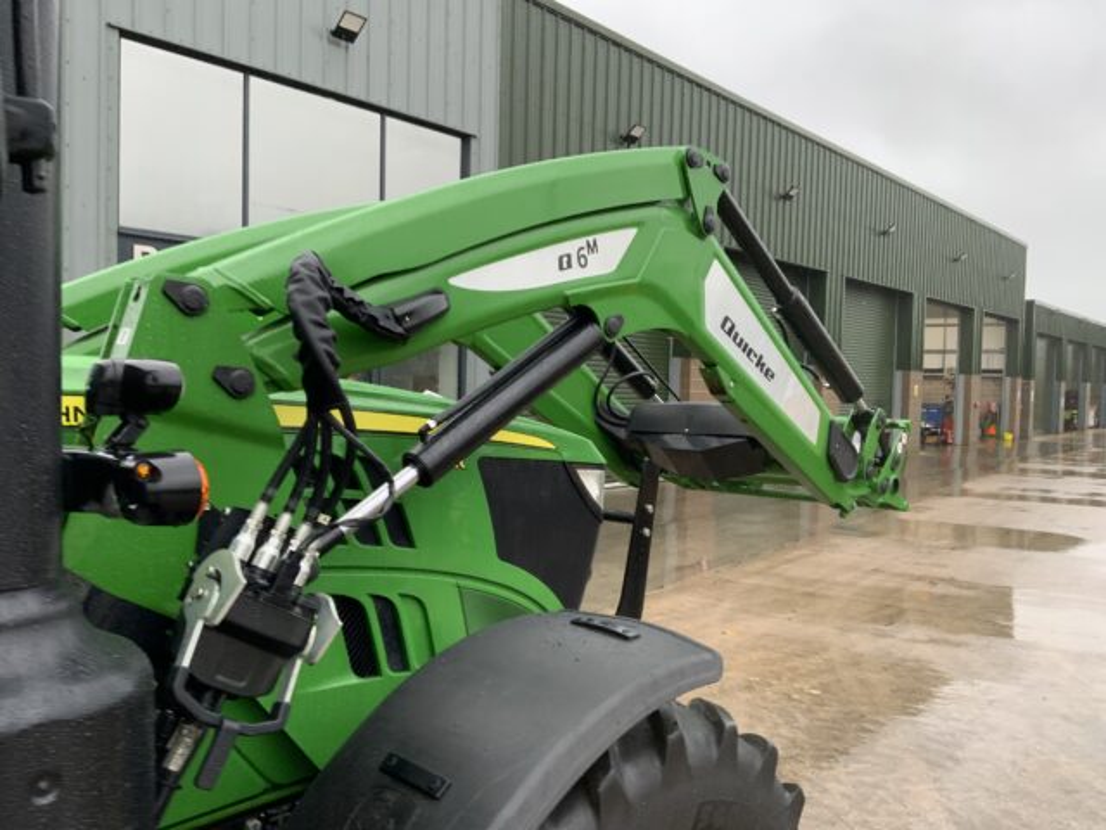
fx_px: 927
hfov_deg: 61.7
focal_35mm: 29
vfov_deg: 48.2
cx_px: 553
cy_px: 415
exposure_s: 1/63
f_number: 1.8
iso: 64
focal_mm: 3
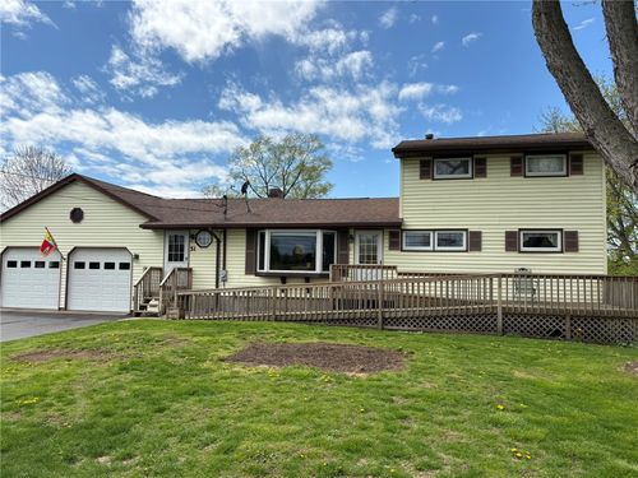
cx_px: 319
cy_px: 239
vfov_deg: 53.1
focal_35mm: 26
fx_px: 479
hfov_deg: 67.3
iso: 50
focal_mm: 5.96
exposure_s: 1/3279
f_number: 1.6
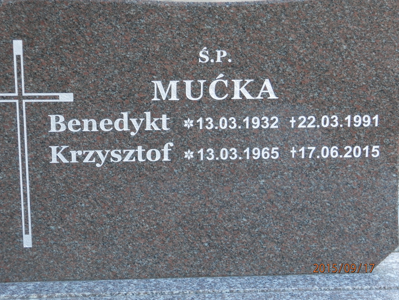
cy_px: 150
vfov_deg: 14.0
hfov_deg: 18.5
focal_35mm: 106
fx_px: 1222
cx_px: 200
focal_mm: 19
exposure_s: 1/40
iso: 200
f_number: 4.5
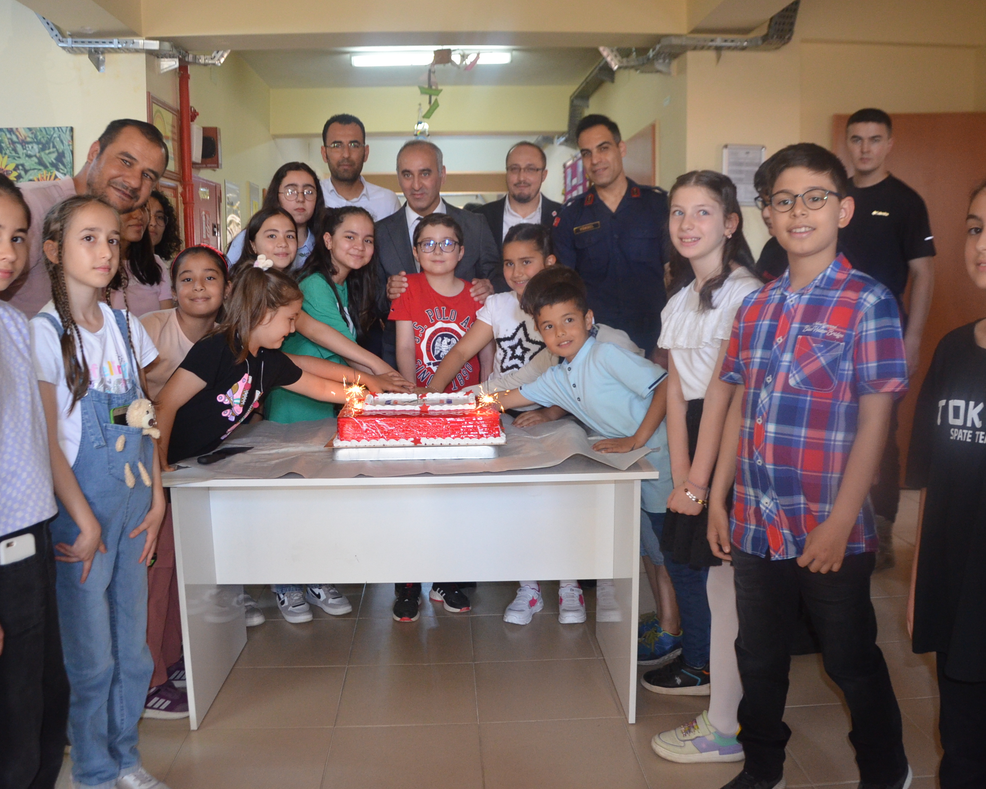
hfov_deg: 57.2
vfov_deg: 47.1
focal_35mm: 31
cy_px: 390
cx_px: 484
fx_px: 905
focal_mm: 18
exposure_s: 1/60
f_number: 3.5
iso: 1600
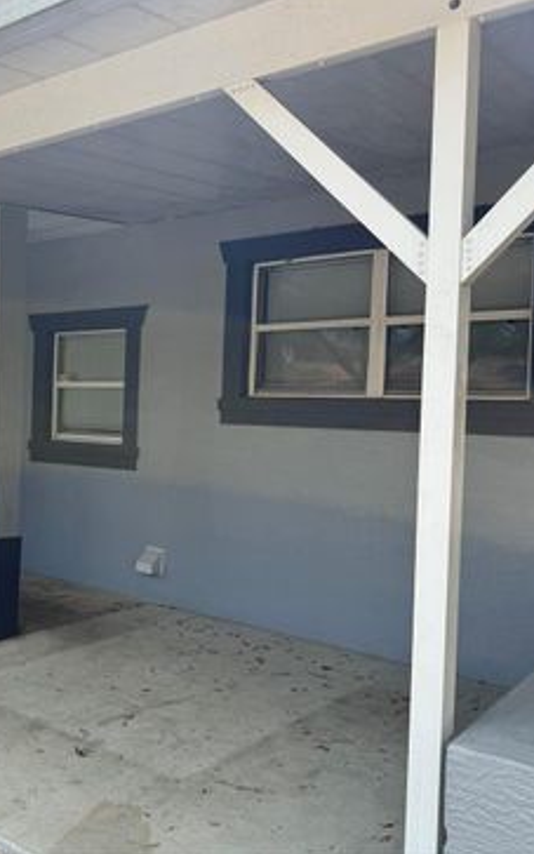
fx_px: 815
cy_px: 418
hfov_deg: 35.1
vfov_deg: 55.3
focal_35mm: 35
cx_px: 106
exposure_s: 1/2611
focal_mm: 6.76
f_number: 1.78
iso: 100
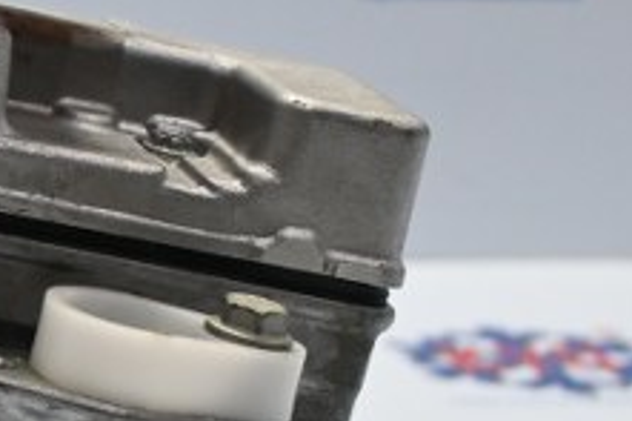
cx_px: -449
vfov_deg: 8.7
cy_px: 233
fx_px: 2768
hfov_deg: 12.1
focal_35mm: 158
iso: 1250
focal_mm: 29
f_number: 4.8
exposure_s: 1/125
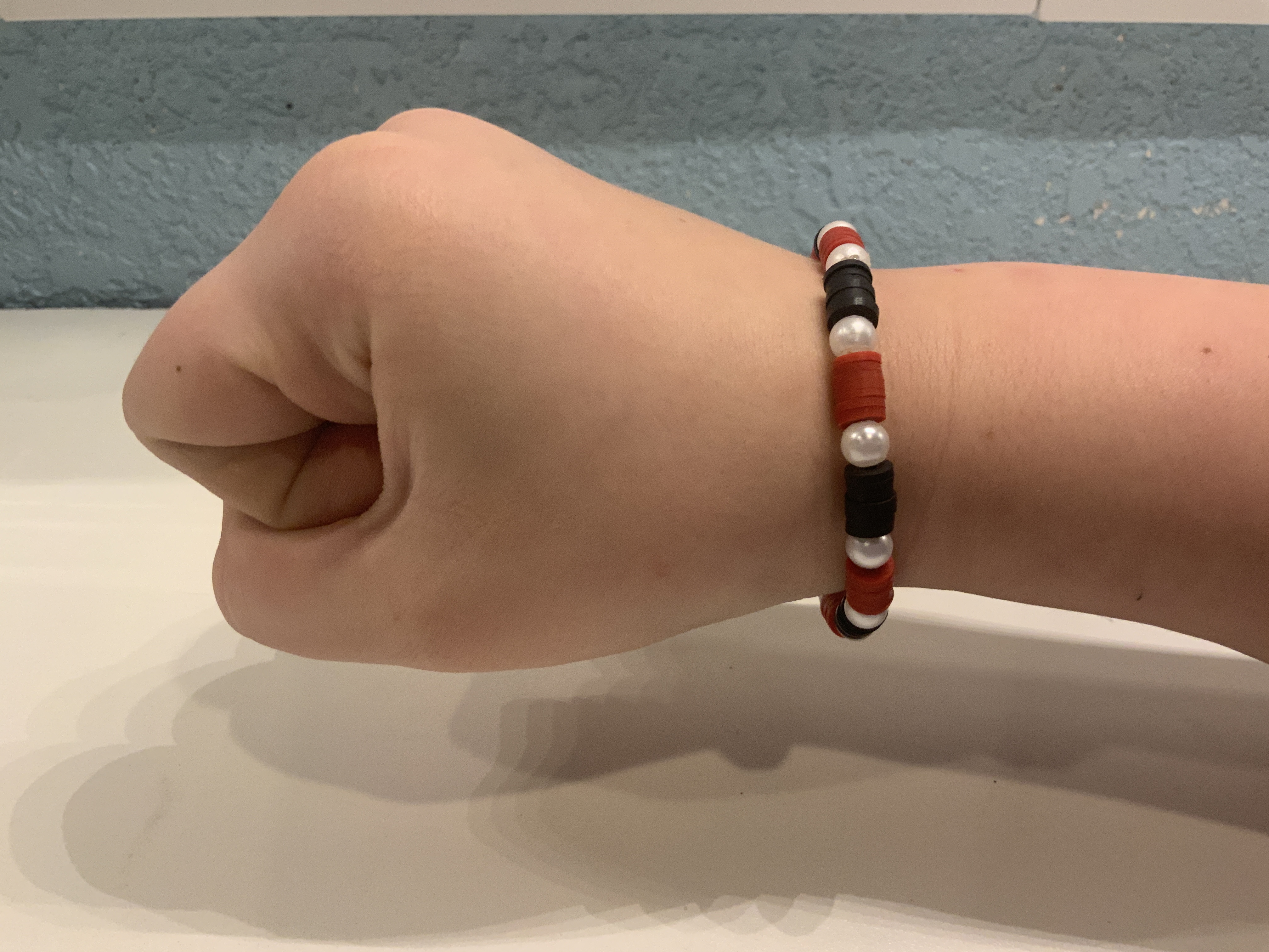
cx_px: 634
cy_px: 476
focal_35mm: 29
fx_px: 1063
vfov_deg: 48.2
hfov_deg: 61.7
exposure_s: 1/60
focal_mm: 3
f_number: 1.8
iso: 100
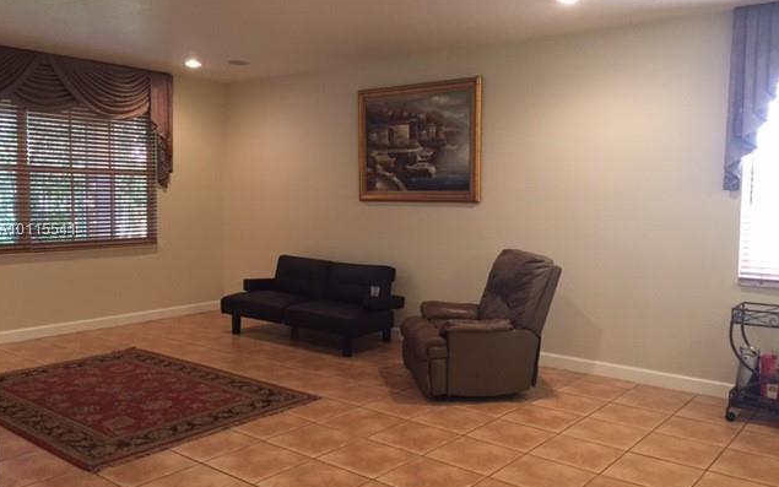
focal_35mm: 31
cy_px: 231
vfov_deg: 40.6
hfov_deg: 61.2
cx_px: 388
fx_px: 658
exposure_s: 1/30
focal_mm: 4.15
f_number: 2.2
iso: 250
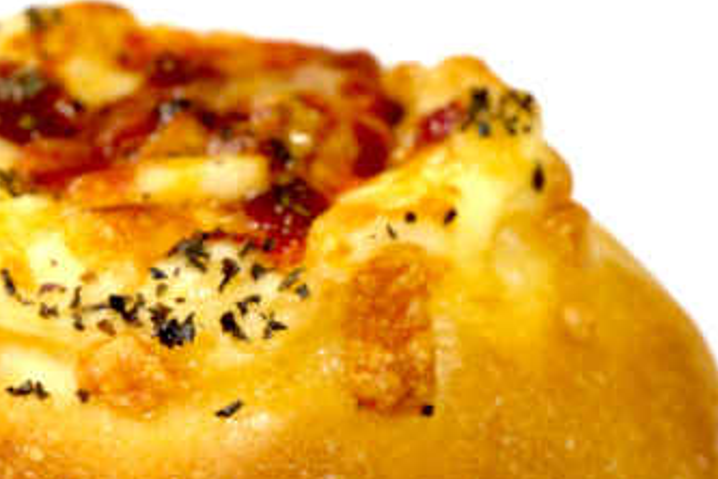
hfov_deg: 12.4
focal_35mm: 165
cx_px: 246
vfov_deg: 8.3
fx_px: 3291
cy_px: 391
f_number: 6.3
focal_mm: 44
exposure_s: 1/250
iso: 3200
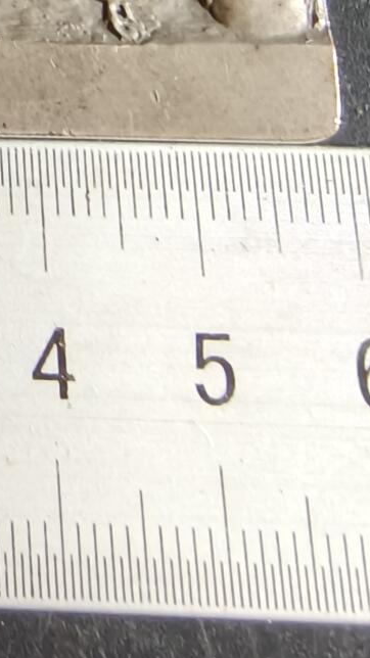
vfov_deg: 28.8
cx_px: -92
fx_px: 1222
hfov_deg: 16.4
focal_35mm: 70
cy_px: 53
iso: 800
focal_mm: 2.32
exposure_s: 1/33.3
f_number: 2
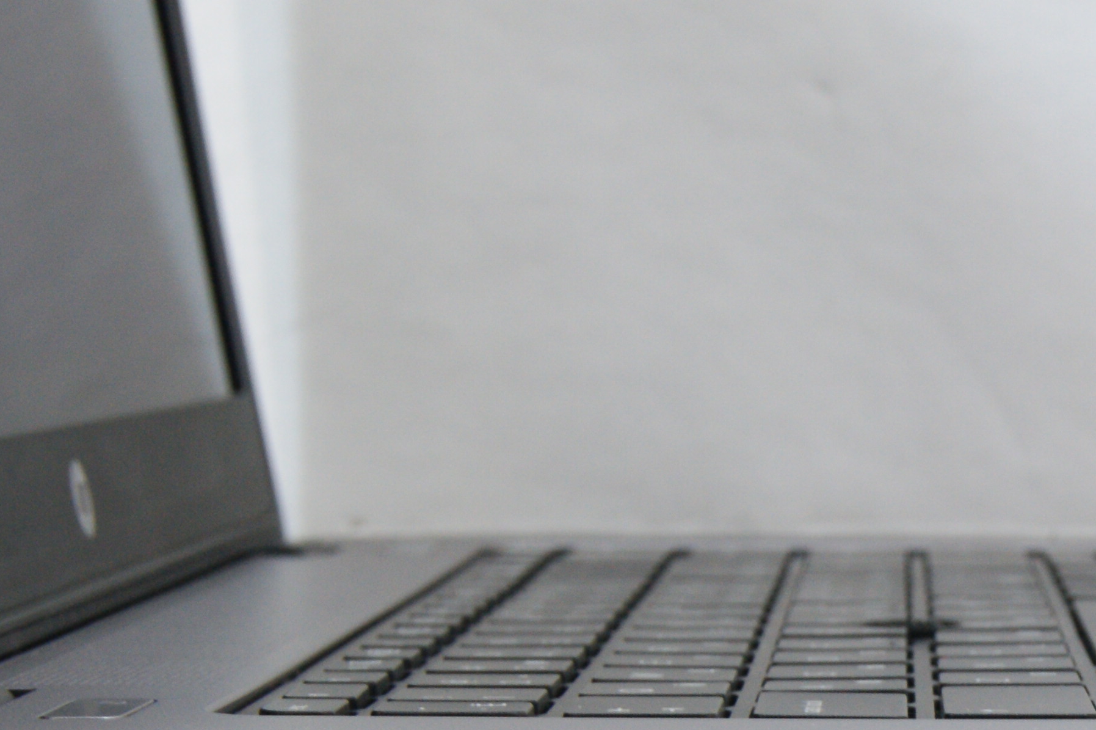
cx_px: 1067
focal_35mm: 134
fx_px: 4086
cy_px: 792
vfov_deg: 10.1
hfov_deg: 15.0
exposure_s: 1/20
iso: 400
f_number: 10
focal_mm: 35
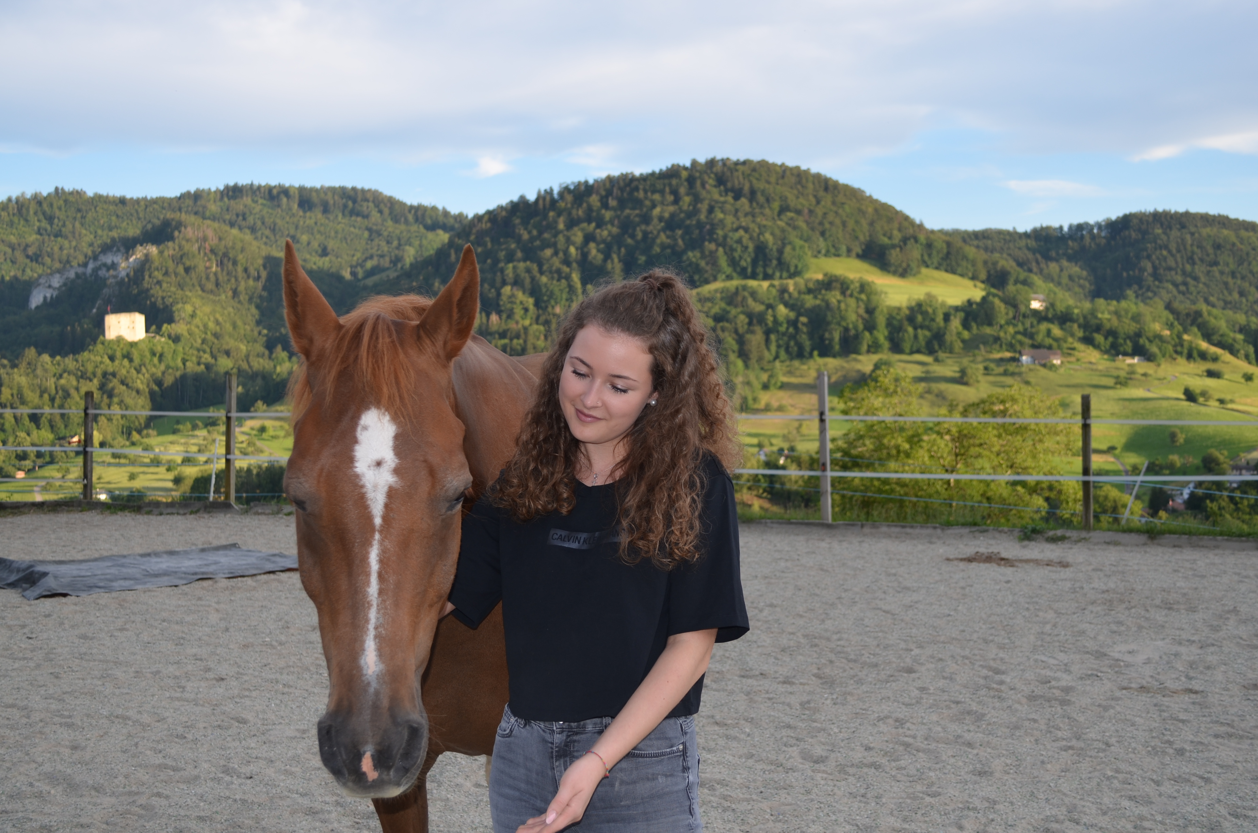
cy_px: 416
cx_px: 629
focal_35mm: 45
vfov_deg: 29.7
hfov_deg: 43.7
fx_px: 1569
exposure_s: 1/200
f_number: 4.5
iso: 110
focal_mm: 30
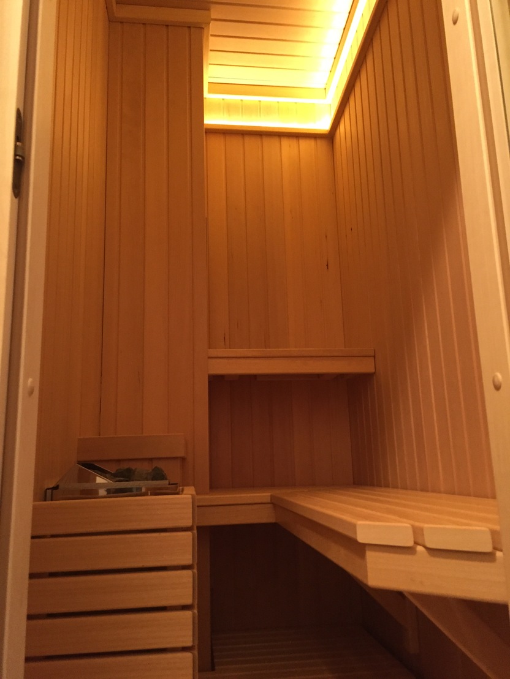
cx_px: 255
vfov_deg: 61.7
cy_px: 340
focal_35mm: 29
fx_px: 570
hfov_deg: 48.2
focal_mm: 4.15
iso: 250
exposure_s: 1/25
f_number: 2.2
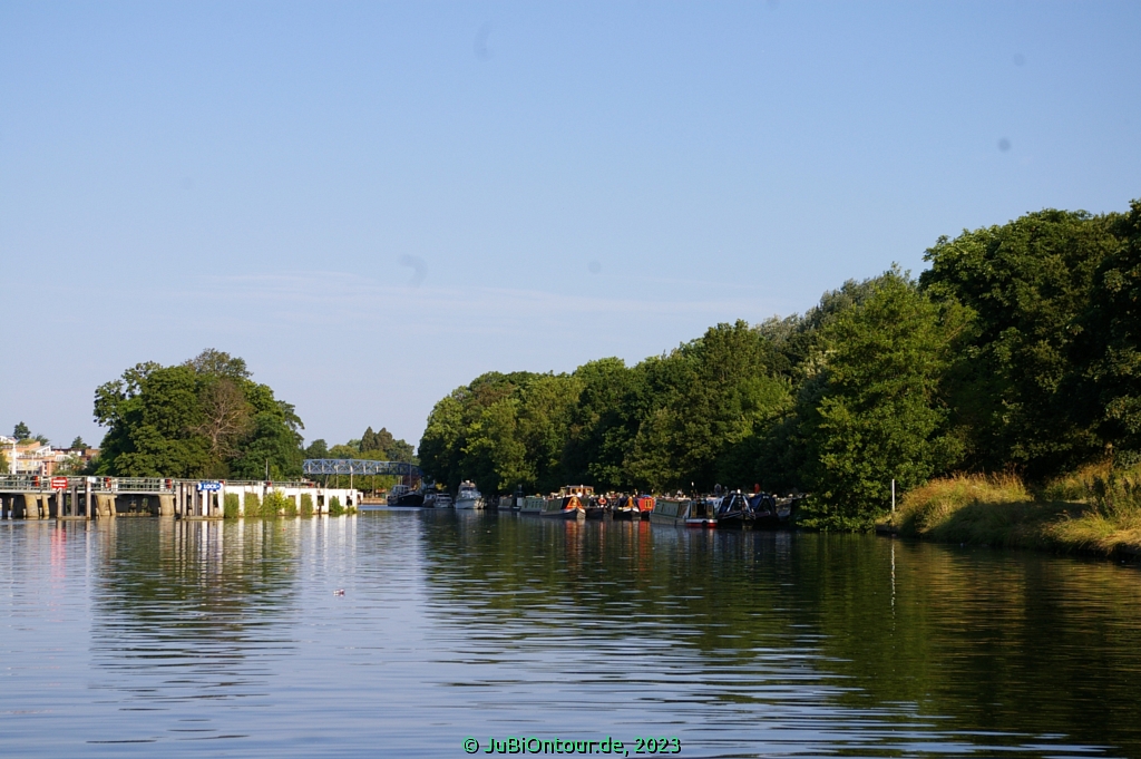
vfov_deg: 16.5
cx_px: 570
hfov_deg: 24.6
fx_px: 2613
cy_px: 380
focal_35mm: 82
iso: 200
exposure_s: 1/350
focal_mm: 55
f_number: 9.5
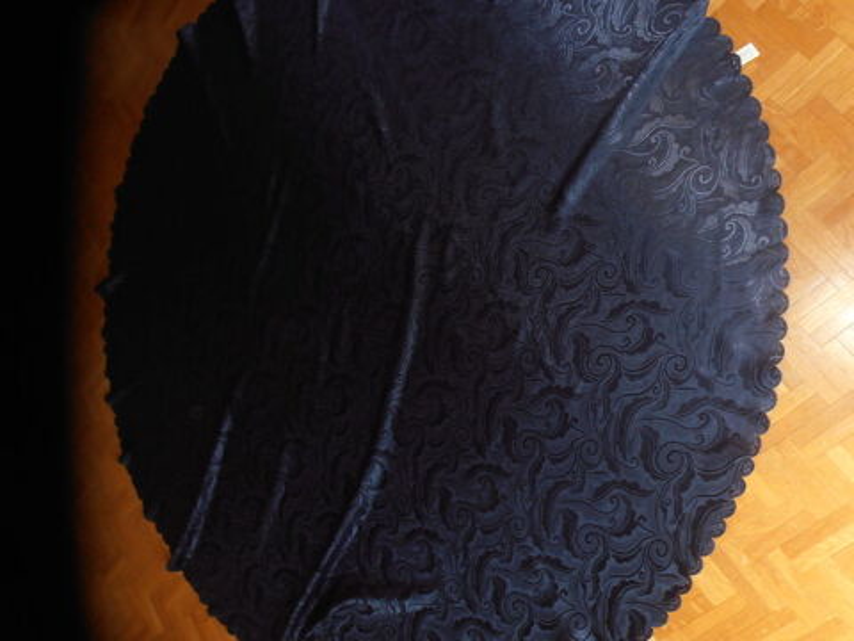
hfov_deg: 71.6
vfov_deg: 56.8
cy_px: 320
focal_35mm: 24
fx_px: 592
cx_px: 427
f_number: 3
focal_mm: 4.2
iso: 125
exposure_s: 1/30
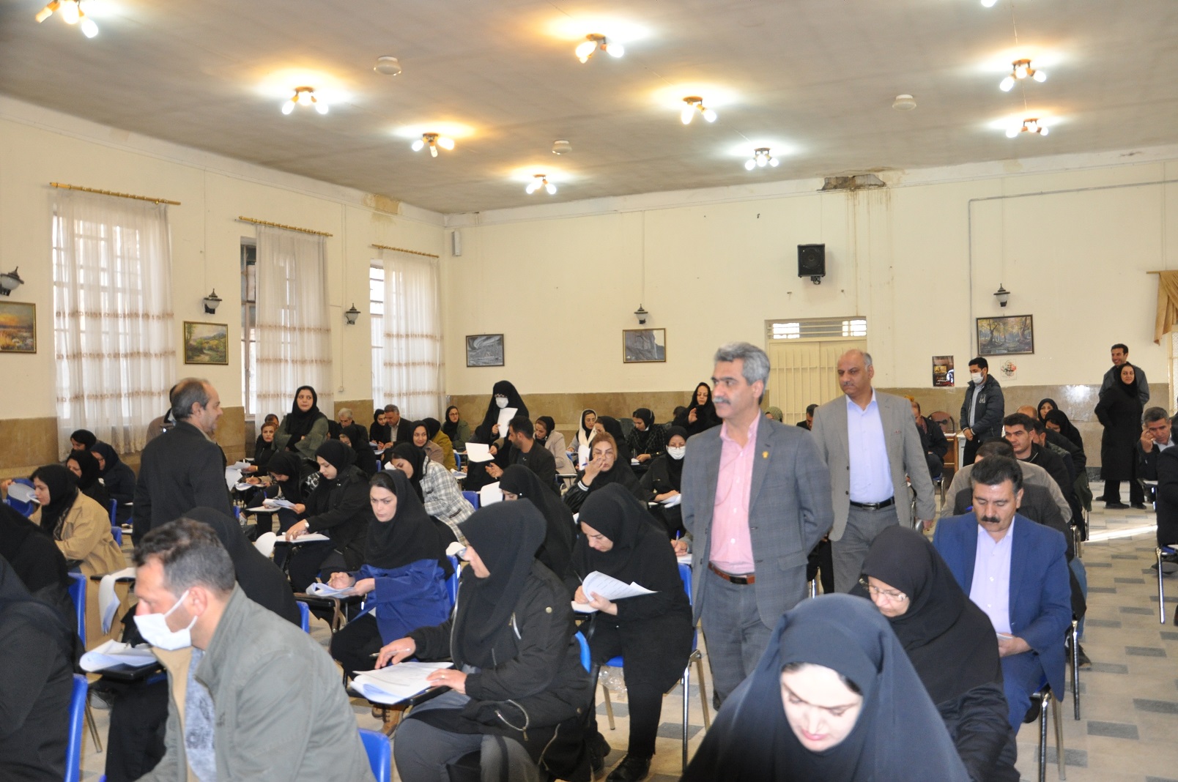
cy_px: 391
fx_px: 1029
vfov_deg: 41.6
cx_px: 589
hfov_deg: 59.6
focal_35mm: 32
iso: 800
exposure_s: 1/100
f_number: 4
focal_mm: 21
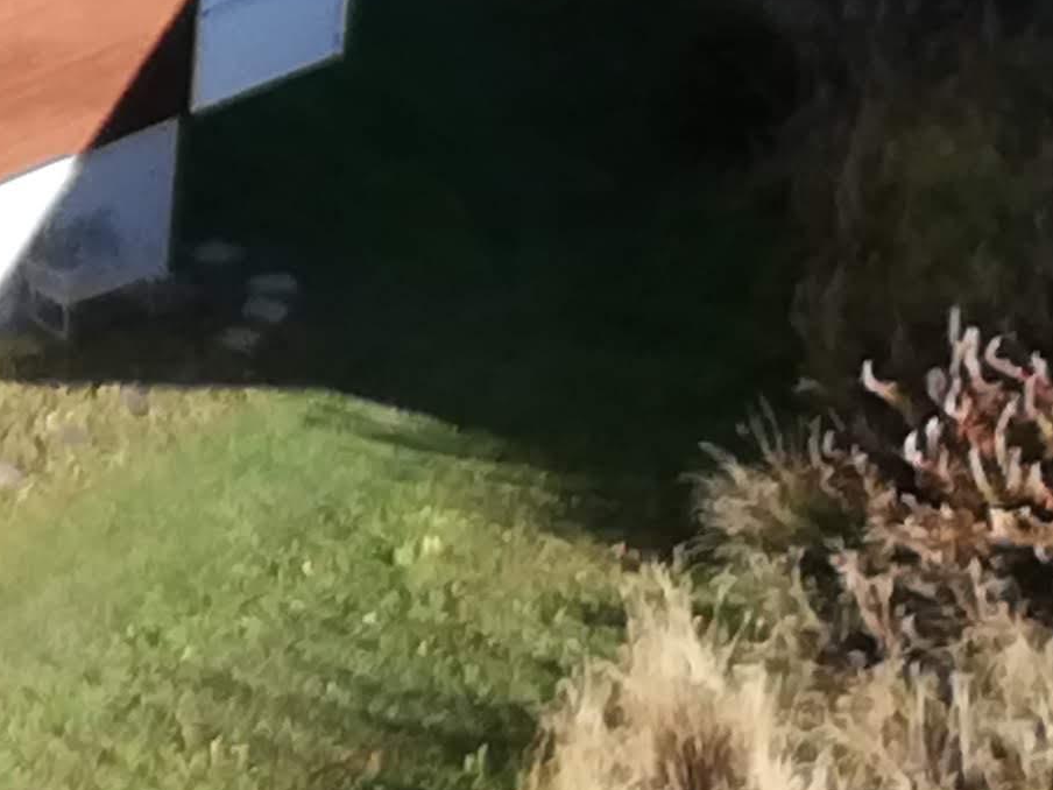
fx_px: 7909
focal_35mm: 260
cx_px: -1278
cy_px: 135
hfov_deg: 7.2
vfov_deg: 5.7
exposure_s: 1/434
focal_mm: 3.81
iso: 50
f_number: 2.2
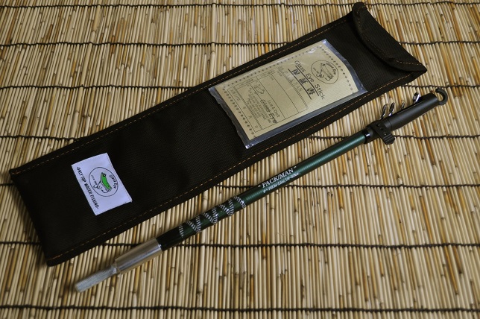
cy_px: 160
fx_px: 519
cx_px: 240
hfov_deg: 49.6
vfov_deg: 34.1
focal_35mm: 39
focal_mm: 26
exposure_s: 1/50
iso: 800
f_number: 4.2
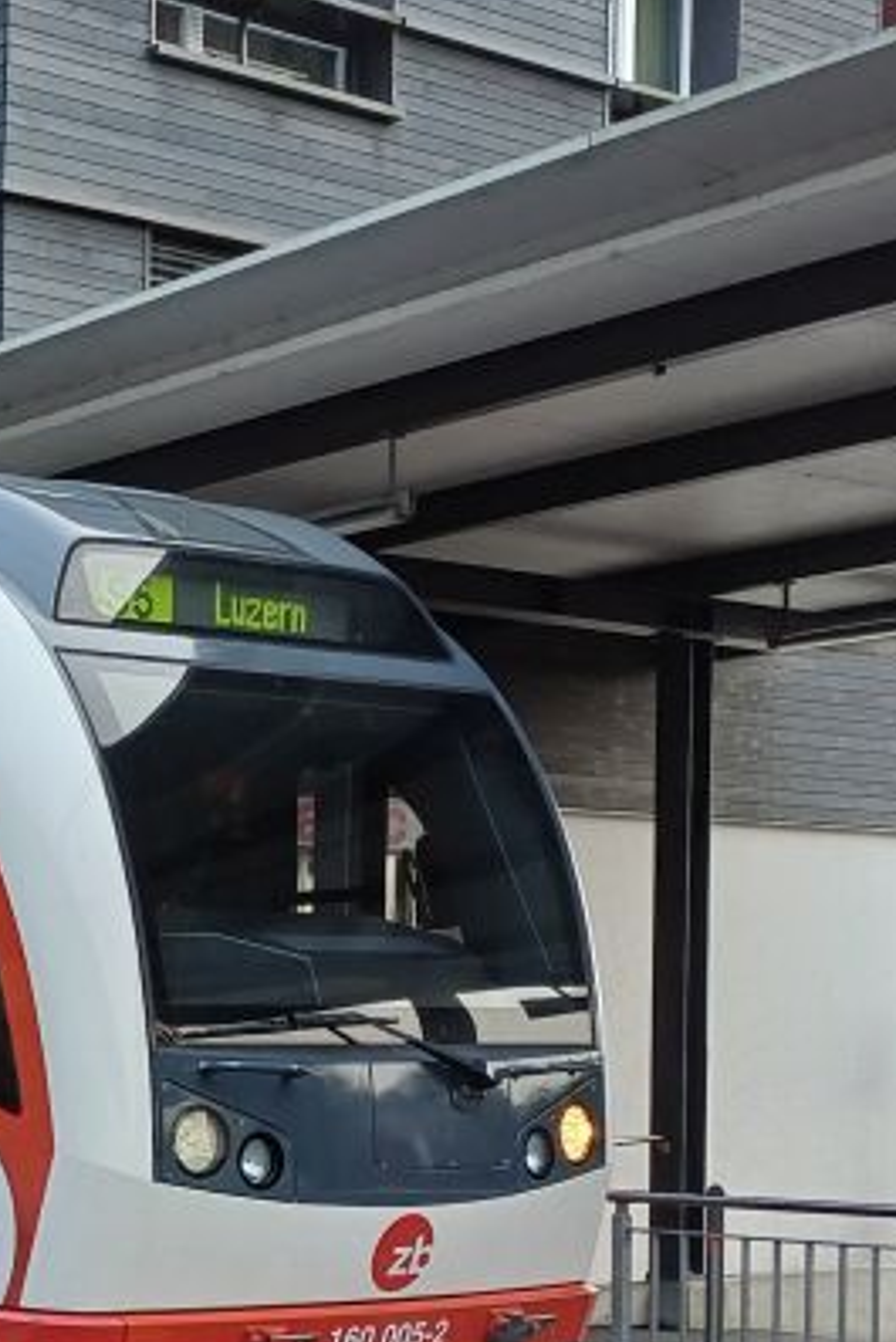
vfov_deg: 29.4
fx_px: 2499
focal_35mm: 67
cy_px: 1078
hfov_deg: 17.7
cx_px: -541
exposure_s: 1/50
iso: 64
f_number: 1.8
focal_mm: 4.65
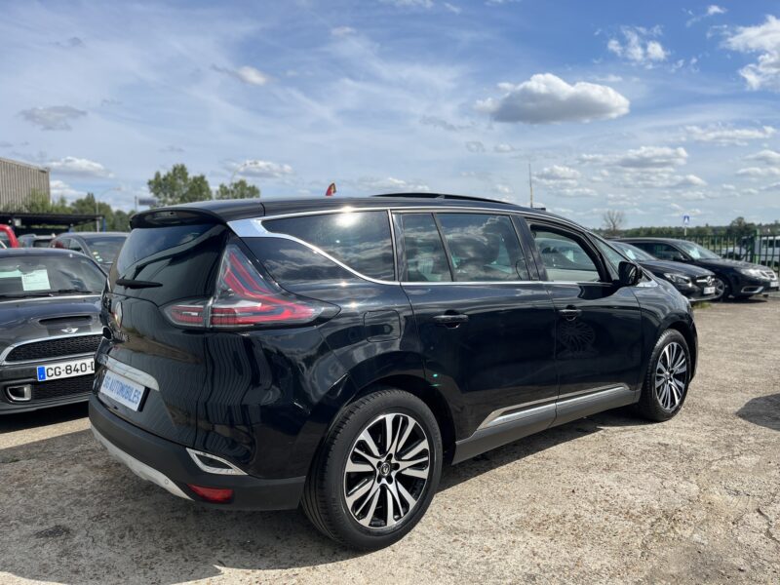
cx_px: 390
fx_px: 586
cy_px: 292
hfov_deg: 67.3
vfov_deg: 53.1
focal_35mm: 26
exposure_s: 1/4310
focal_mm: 5.1
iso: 50
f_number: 1.6
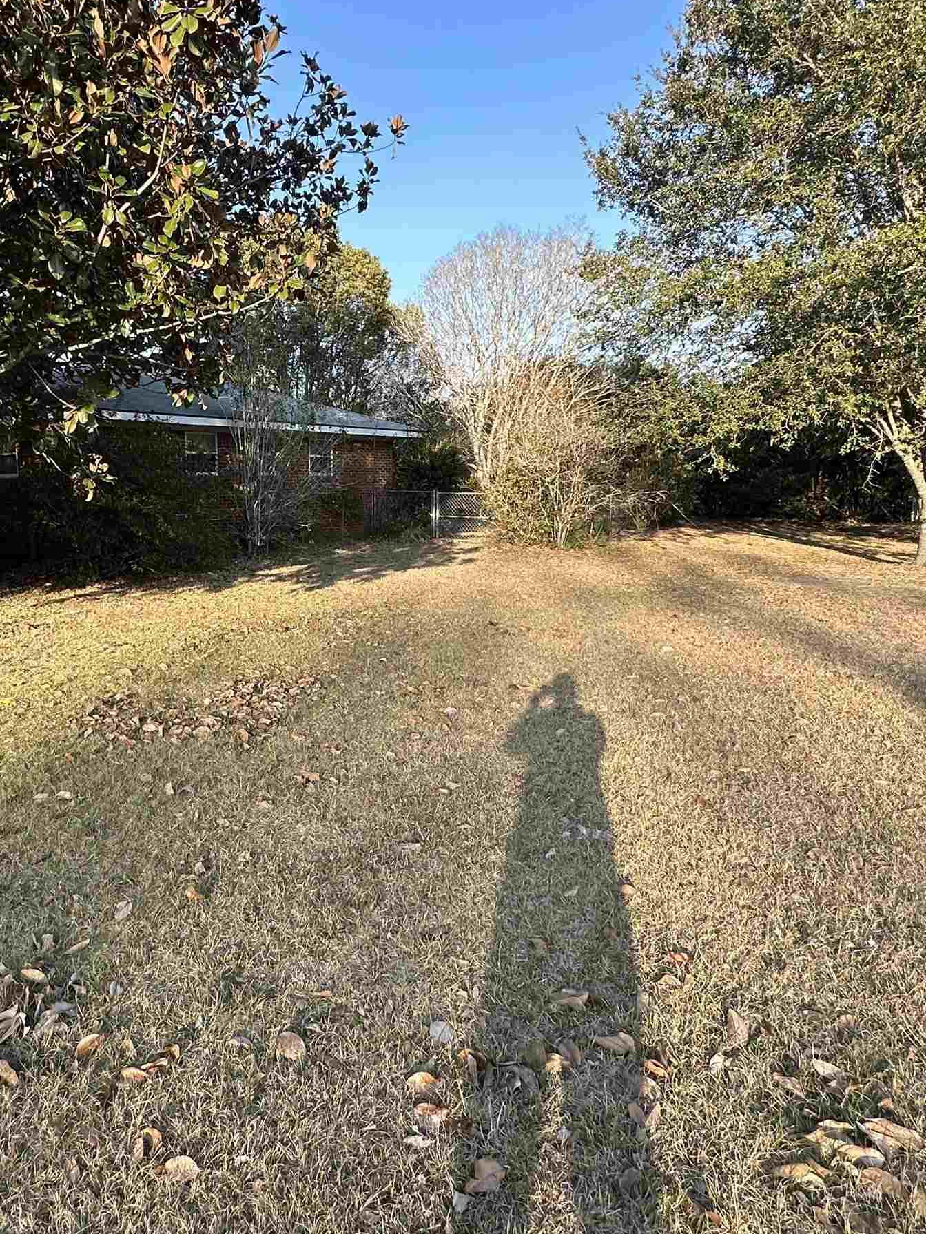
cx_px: 309
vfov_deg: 71.6
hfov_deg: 55.6
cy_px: 598
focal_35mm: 24
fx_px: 856
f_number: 2.2
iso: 40
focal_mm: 2.22
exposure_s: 1/376
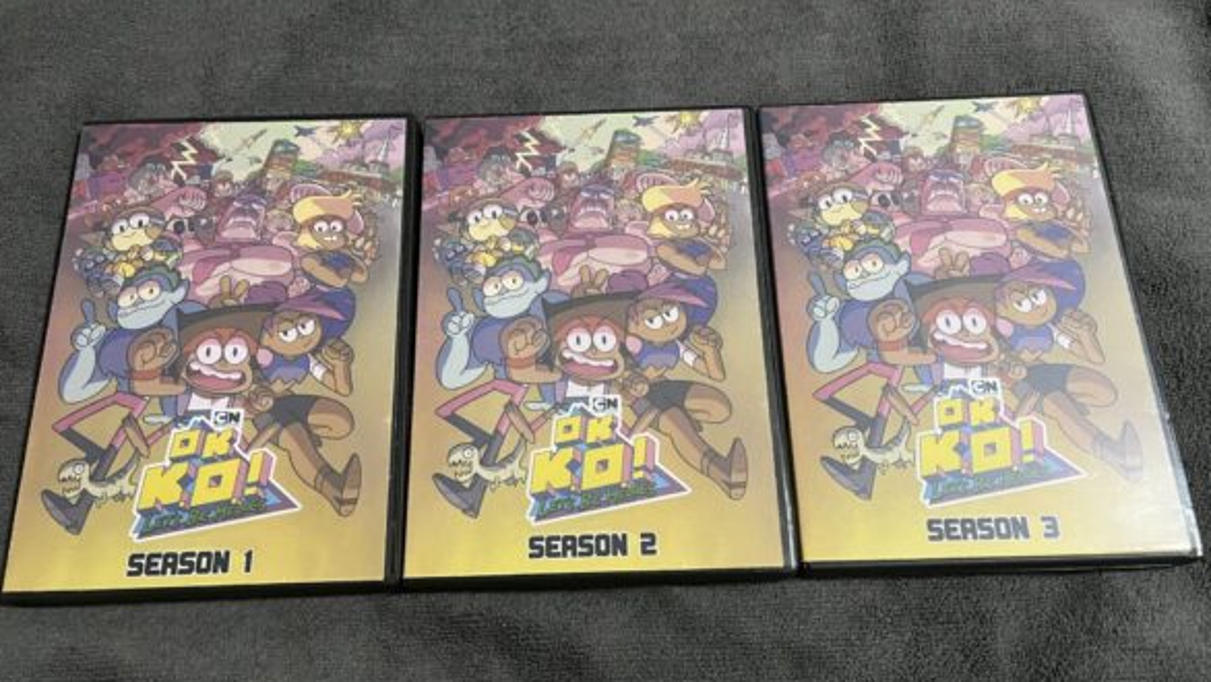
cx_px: 606
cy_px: 347
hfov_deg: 66.1
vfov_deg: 40.2
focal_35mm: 29
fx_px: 931
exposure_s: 1/40
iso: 400
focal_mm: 5.1
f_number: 1.6
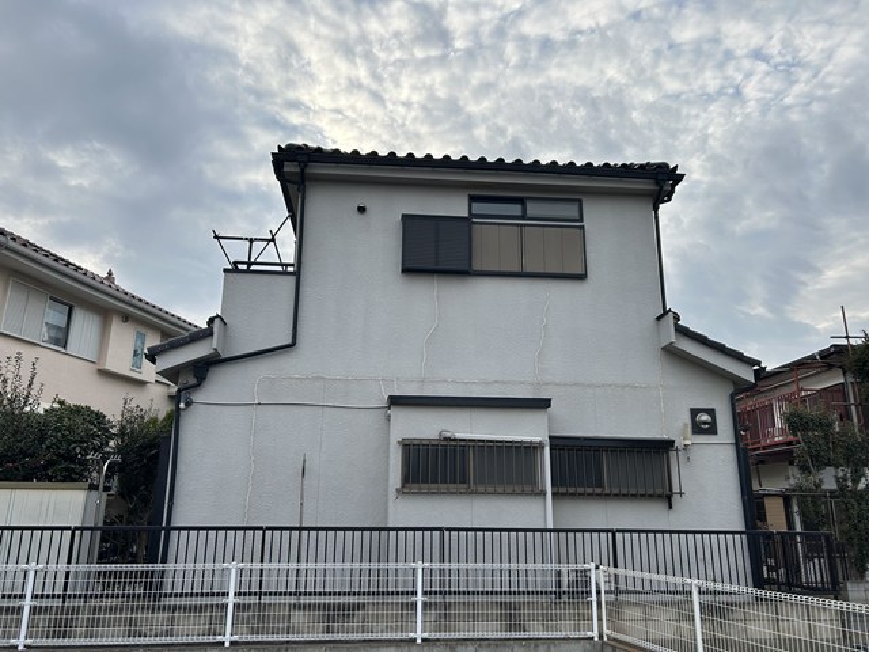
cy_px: 326
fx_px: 653
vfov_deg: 53.1
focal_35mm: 26
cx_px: 434
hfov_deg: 67.3
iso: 50
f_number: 1.5
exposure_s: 1/1412
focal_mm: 5.7
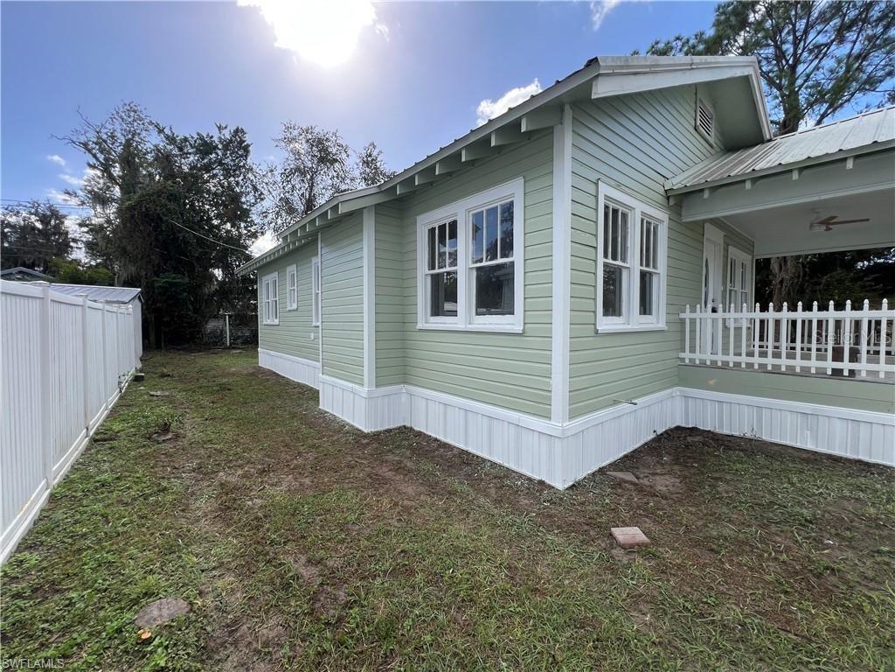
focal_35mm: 13
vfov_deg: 89.9
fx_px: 336
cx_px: 448
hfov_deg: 106.2
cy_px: 336
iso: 32
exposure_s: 1/874
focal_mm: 1.57
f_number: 1.8
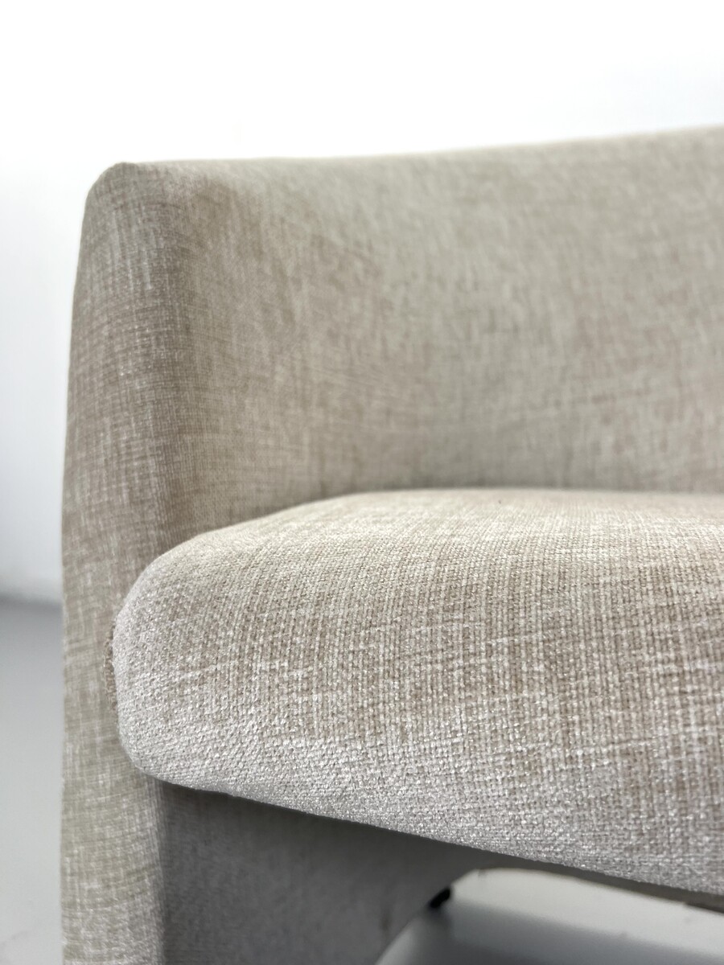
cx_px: 362
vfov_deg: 67.3
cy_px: 482
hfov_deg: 53.1
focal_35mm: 26
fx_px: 725
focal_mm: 5.7
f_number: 1.5
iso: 40
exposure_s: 1/227
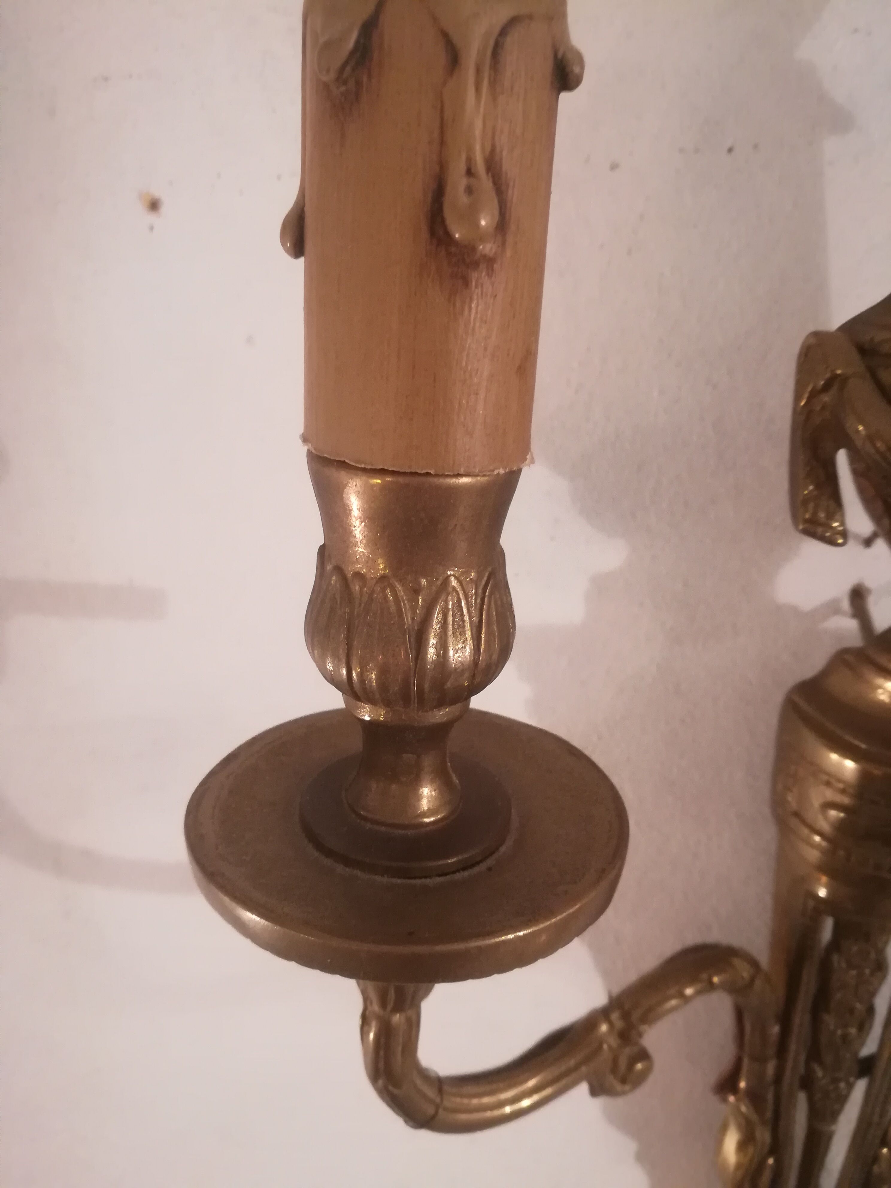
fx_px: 892
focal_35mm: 26
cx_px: 446
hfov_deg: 53.1
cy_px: 594
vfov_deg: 67.3
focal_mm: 3.83
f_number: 2.2
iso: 640
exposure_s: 1/20
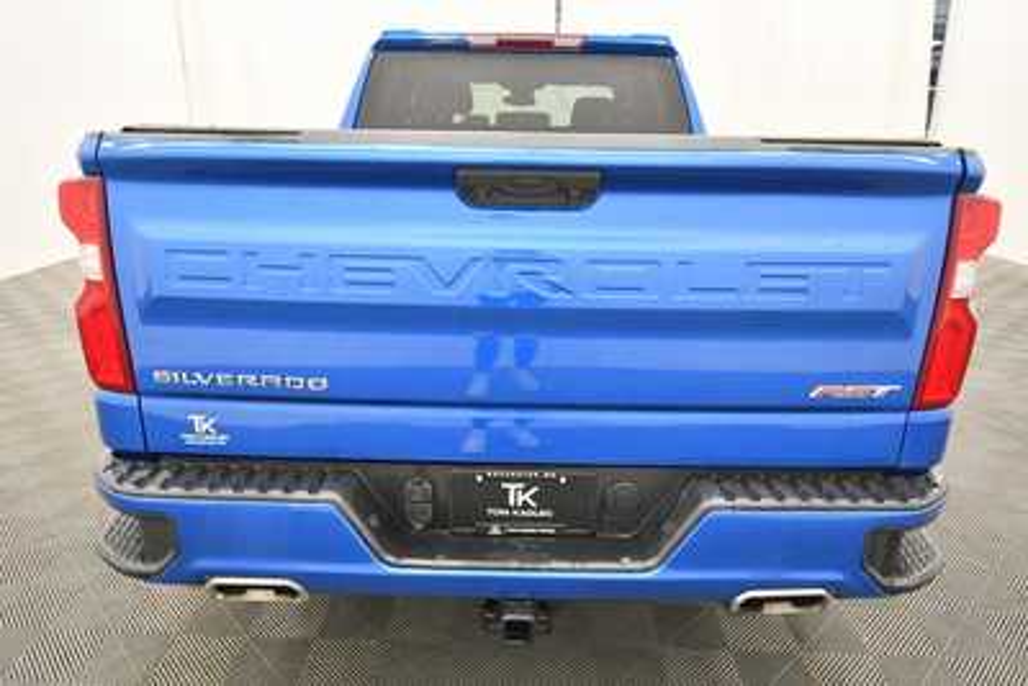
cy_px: 343
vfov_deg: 53.2
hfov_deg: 73.7
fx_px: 686
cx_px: 514
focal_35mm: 24
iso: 2000
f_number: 5.3
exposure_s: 1/125
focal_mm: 16
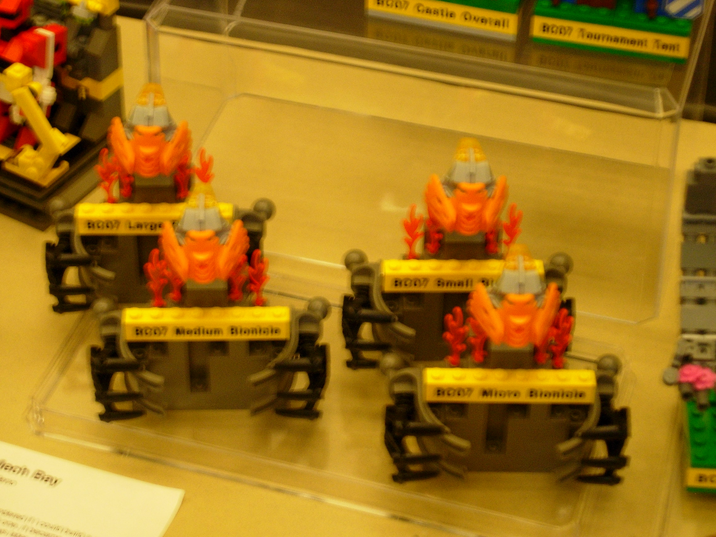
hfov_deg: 17.4
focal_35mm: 113
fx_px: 2337
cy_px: 268
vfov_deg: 13.1
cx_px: 358
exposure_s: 1/15.1
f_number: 4.9
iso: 200
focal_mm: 23.4
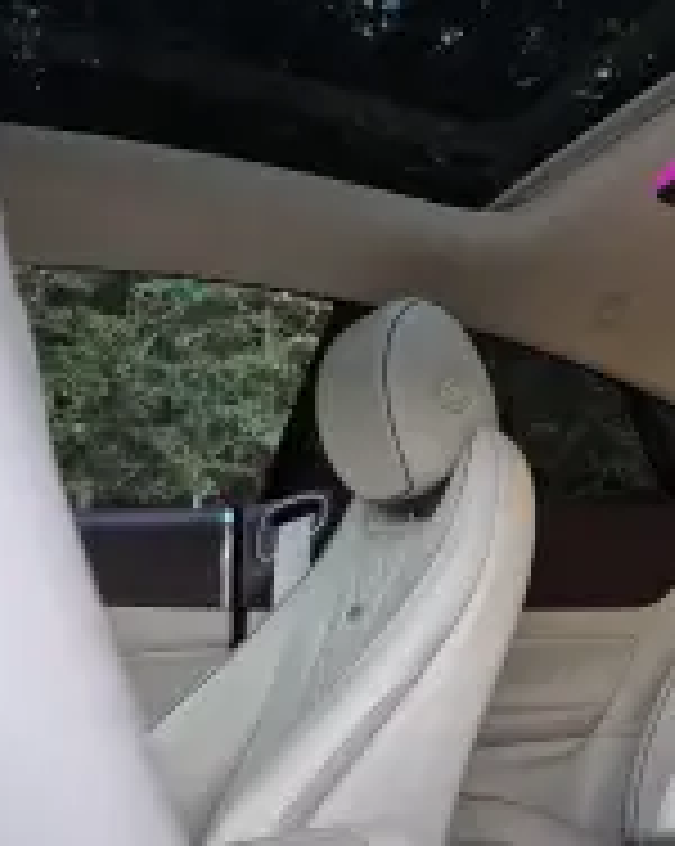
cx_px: 657
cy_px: 518
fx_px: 1076
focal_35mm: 43
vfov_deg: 42.7
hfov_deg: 32.4
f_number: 1.8
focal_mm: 5.4
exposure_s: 1/45
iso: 1250
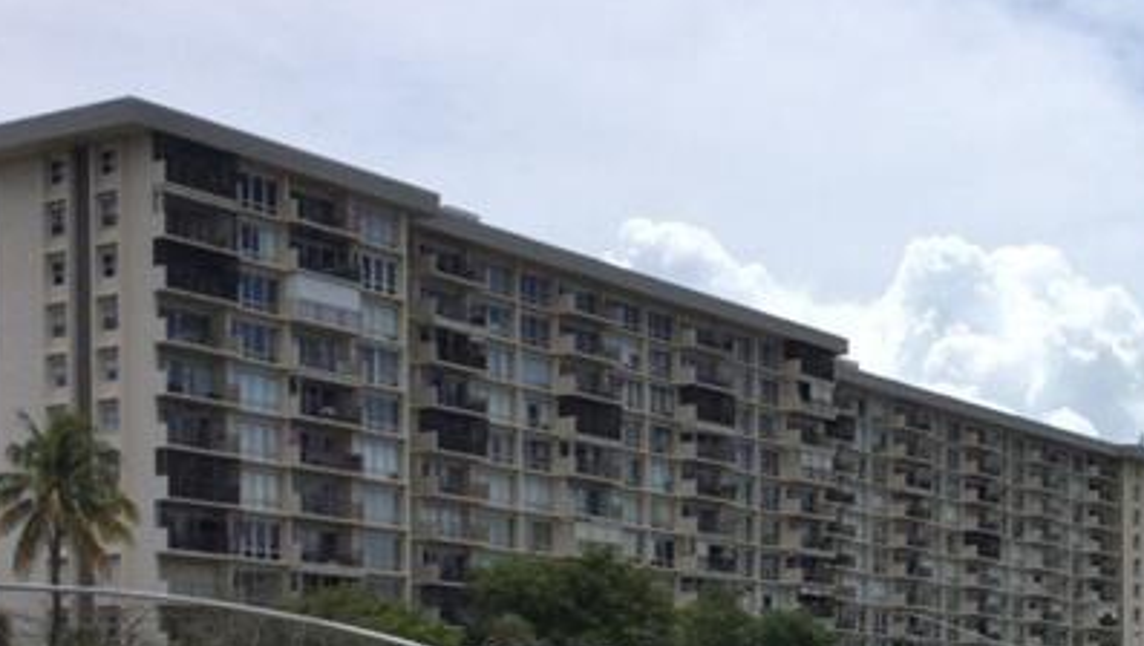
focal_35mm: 68
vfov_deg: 16.9
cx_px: 1089
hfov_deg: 29.3
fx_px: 2064
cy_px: 787
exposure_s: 1/2262
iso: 25
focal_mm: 3.3
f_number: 2.4
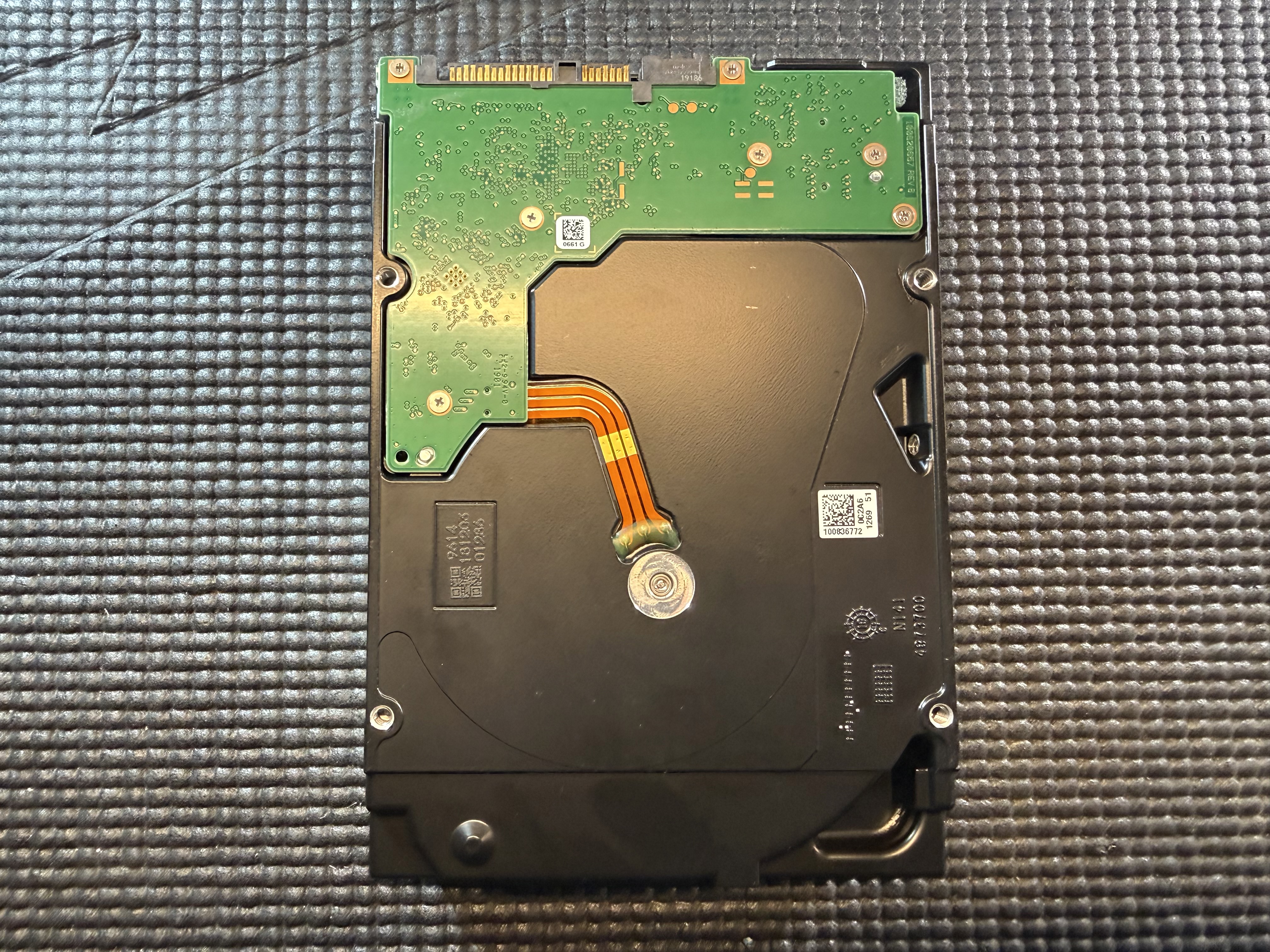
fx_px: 881
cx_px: 635
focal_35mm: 24
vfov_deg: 56.8
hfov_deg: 71.6
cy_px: 476
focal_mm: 2.22
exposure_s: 1/120
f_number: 2.2
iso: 500
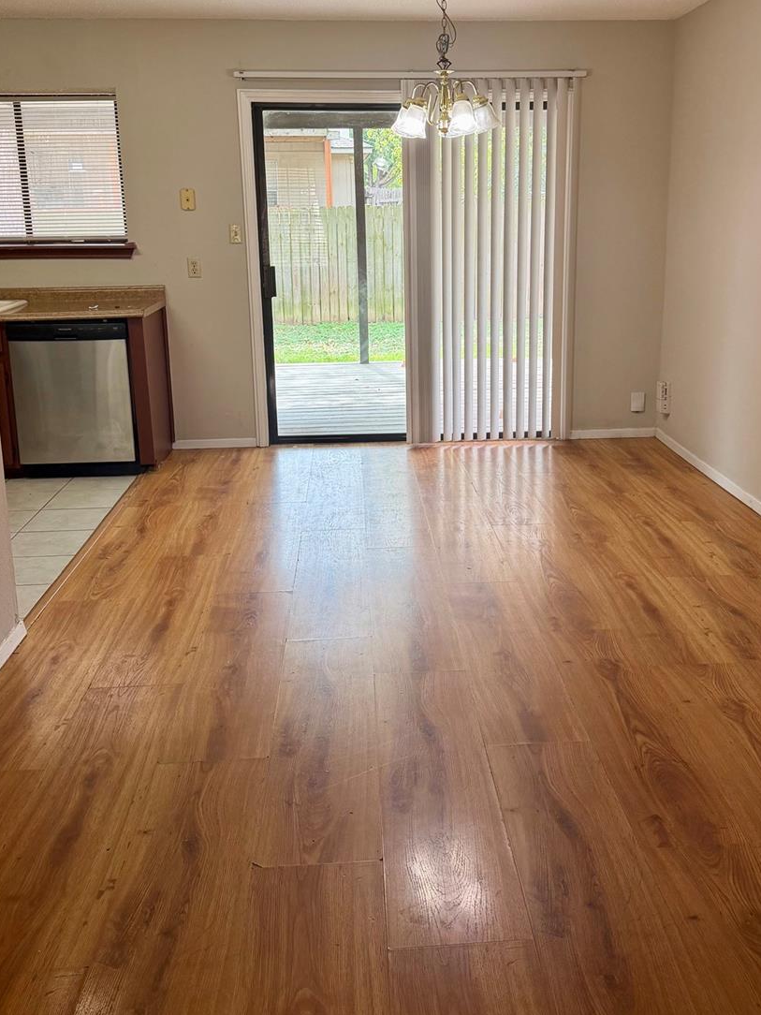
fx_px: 997
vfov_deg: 53.8
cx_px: 428
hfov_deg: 41.7
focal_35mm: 34
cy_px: 434
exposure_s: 1/154
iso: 125
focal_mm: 6.76
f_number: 1.78
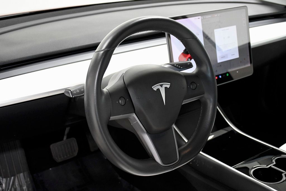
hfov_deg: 41.1
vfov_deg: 28.1
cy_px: 96
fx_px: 381
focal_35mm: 48
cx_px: 143
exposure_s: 1/160
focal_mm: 32
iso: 2500
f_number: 4.5
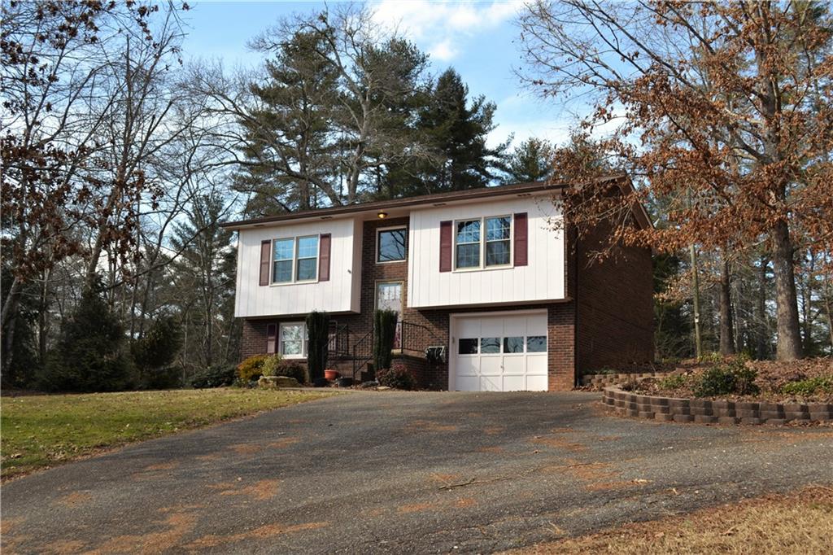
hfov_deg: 49.6
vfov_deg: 34.2
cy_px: 278
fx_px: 902
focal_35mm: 39
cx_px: 416
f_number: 6.3
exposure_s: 1/160
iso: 100
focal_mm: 26
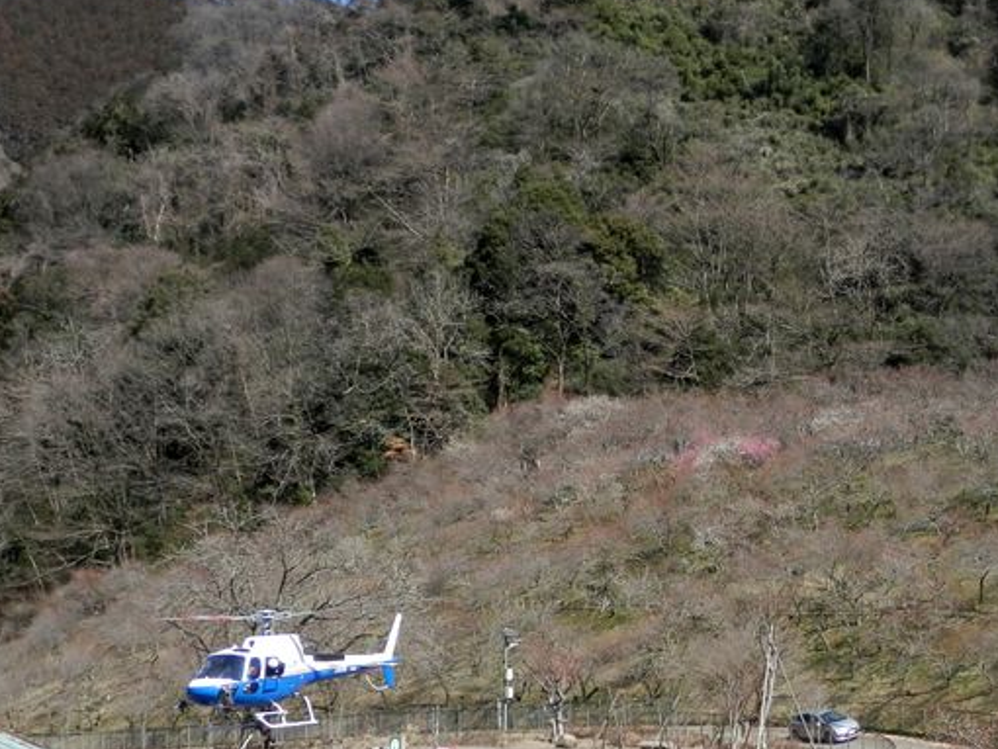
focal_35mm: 58
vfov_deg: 25.3
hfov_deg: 32.6
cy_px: 374
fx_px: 1673
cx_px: 740
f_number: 3.6
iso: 80
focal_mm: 6.6
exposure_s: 1/640
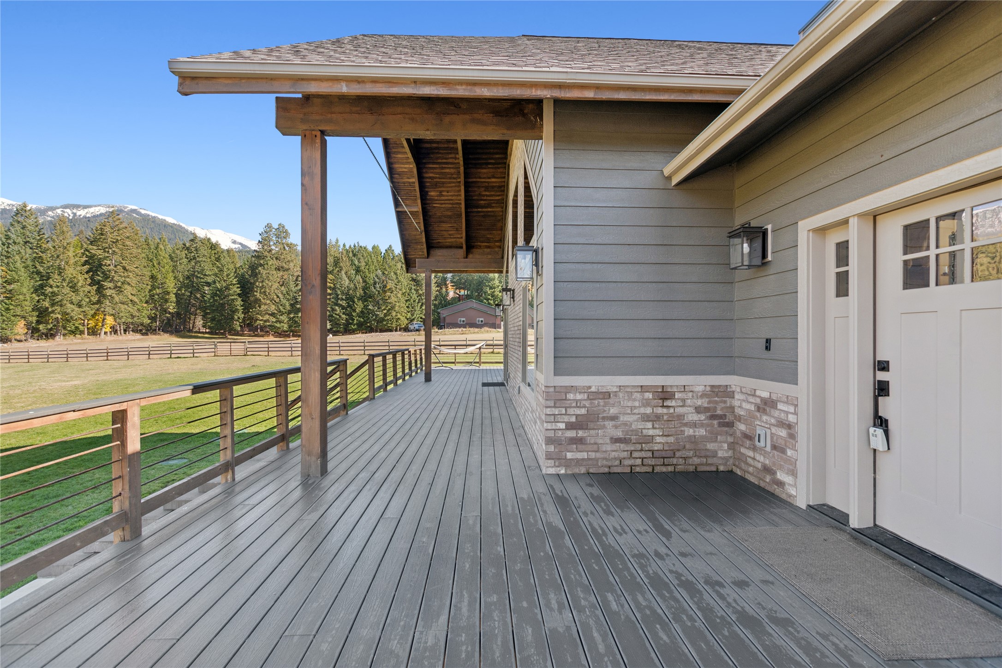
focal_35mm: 15
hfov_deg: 100.4
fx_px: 417
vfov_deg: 77.3
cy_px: 334
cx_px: 501
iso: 100
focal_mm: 10
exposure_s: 1/125
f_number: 6.3
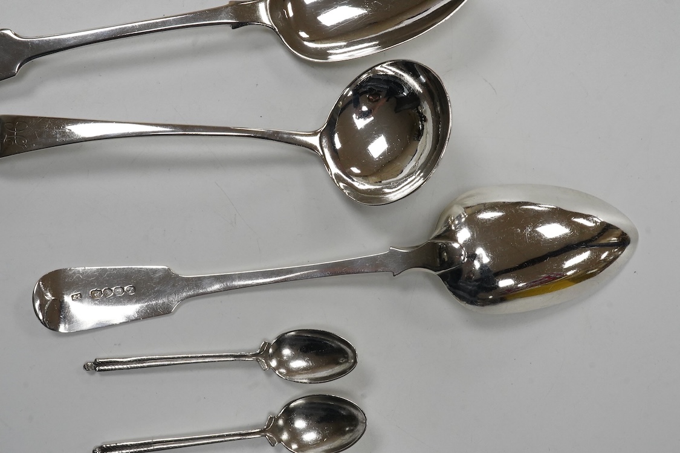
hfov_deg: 43.6
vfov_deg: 29.9
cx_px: 340
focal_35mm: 45
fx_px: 850
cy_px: 226
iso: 2500
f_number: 22
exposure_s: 1/125
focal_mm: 30
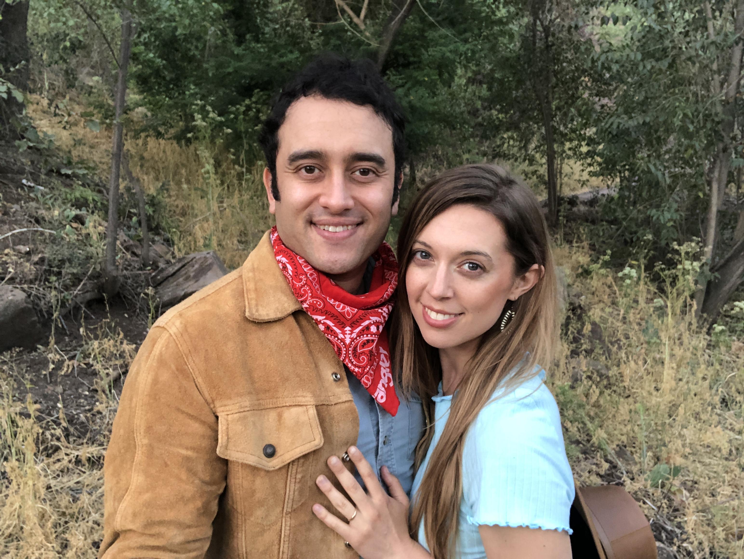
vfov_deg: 44.2
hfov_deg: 56.8
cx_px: 372
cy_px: 280
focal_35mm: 32
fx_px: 688
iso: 160
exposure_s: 1/60
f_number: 2.2
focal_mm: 2.87
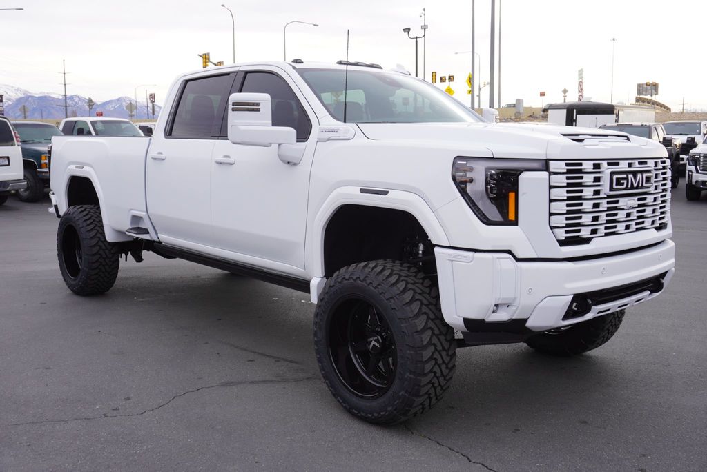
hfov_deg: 55.1
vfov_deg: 38.4
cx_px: 354
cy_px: 236
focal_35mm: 34
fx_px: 678
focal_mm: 23
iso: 100
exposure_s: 1/100
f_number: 6.3
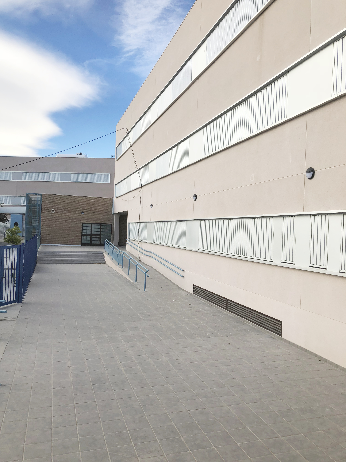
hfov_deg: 49.7
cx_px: 173
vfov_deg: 63.4
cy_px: 231
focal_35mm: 28
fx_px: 373
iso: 20
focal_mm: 3.99
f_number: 1.8
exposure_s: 1/1372
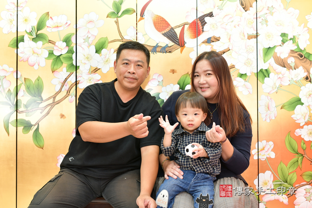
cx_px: 156
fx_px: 303
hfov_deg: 54.4
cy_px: 104
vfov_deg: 37.9
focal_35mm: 35
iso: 800
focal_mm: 35
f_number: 4.5
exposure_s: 1/200
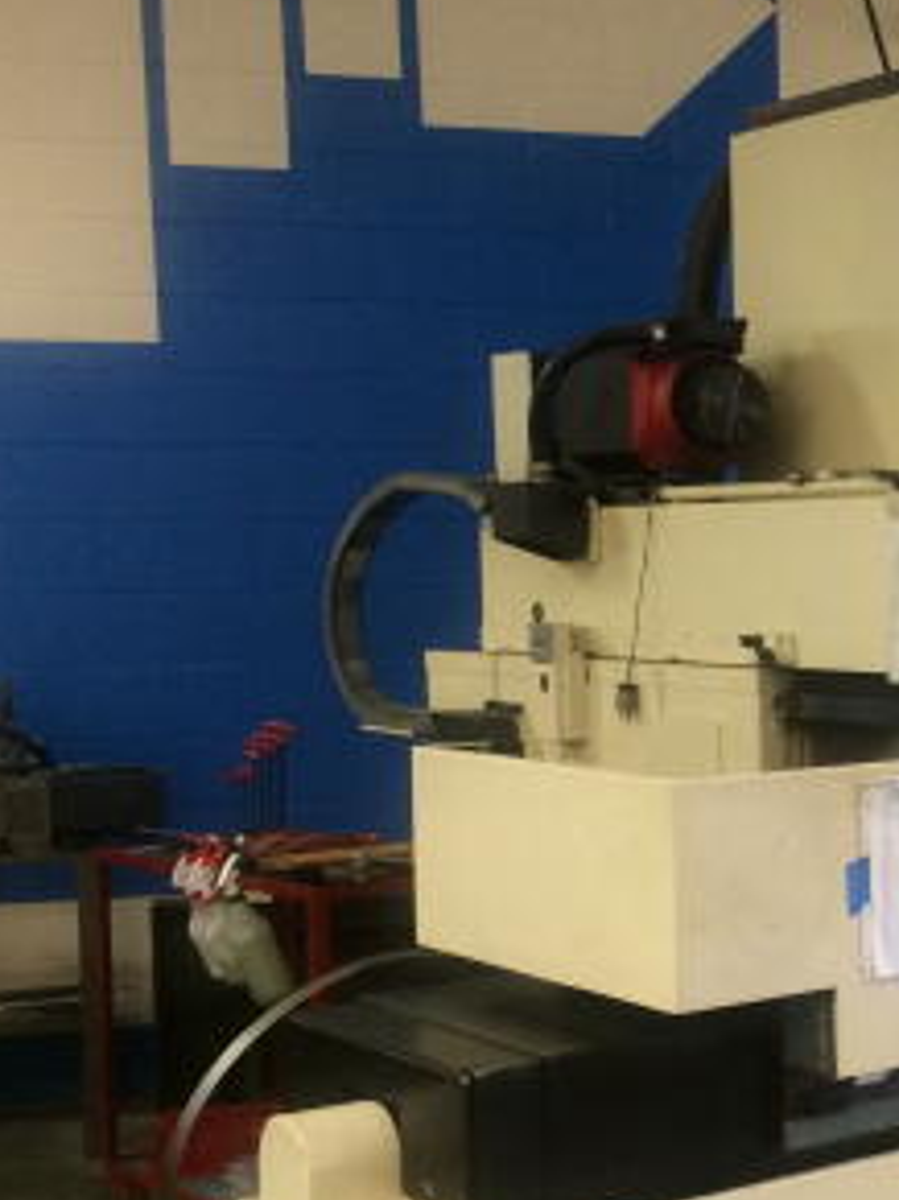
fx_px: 2287
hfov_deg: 20.9
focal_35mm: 66
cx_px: 1035
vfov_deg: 29.3
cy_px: 759
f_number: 2.2
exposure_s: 1/30
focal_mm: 4.12
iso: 200
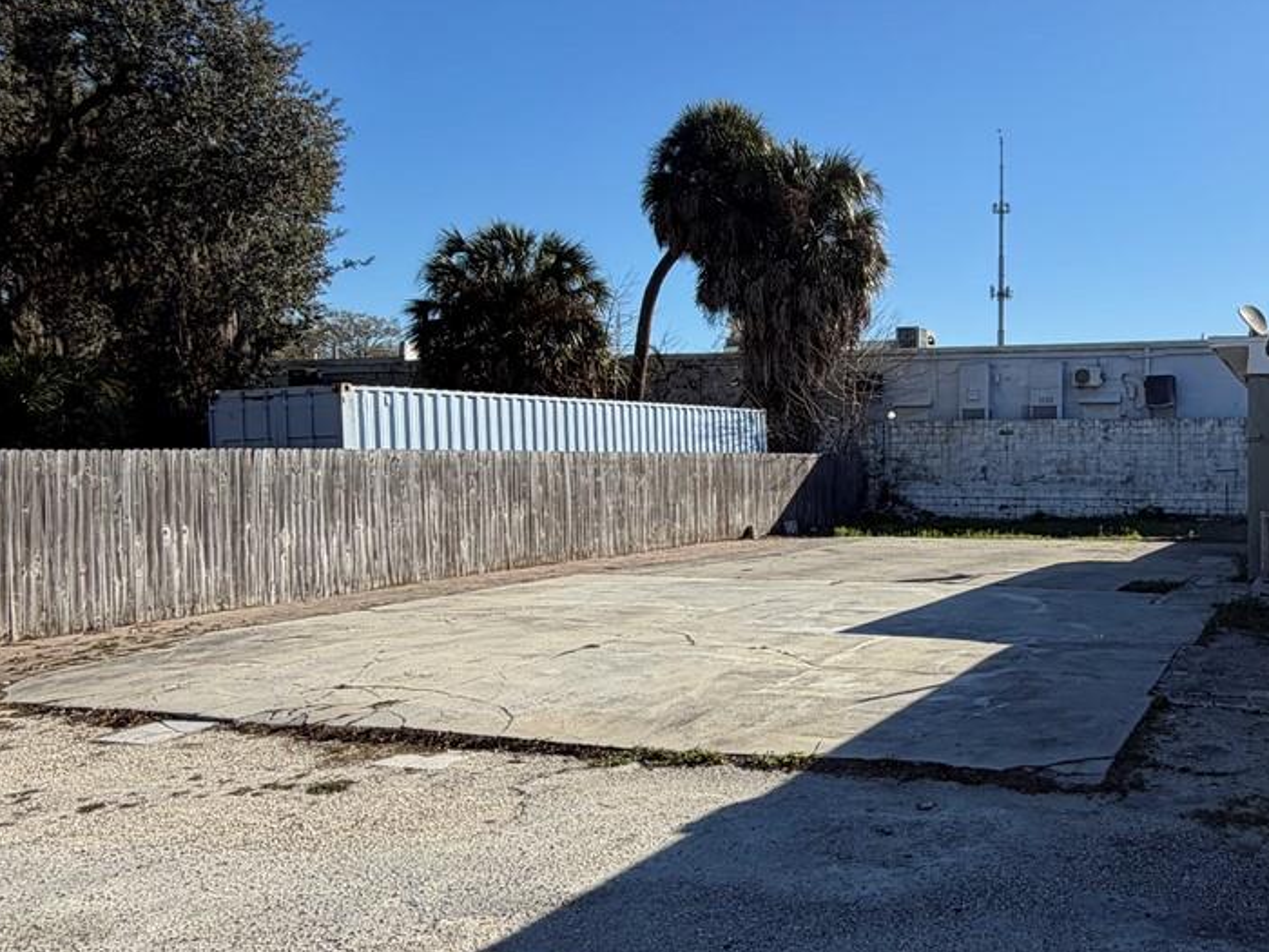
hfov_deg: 53.4
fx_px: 1173
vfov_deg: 44.2
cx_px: 999
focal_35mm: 32
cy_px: 461
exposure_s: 1/770
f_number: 2.2
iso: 20
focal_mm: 2.22
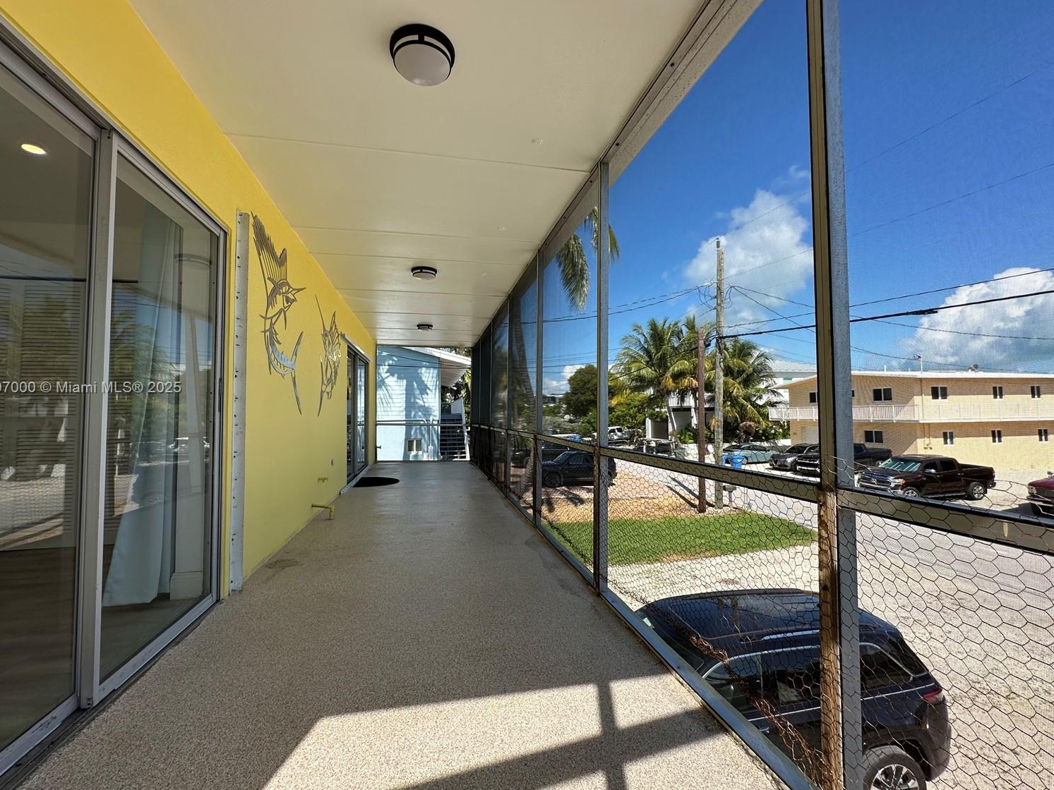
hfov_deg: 98.2
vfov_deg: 81.7
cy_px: 389
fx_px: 457
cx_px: 520
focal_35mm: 15
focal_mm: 2.22
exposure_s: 1/855
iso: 40
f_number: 2.2
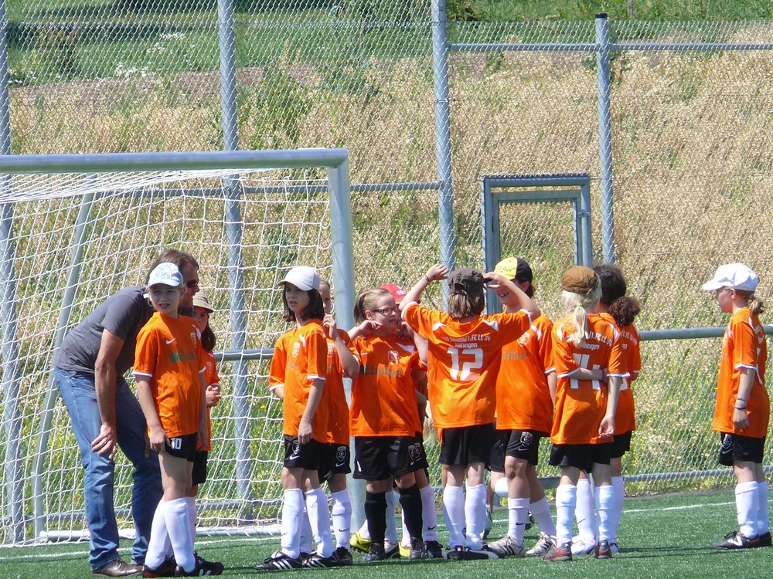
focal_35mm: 506
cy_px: 290
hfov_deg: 3.9
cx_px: 386
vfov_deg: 2.9
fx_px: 11299
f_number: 5.6
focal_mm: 75
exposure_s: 1/320
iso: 100
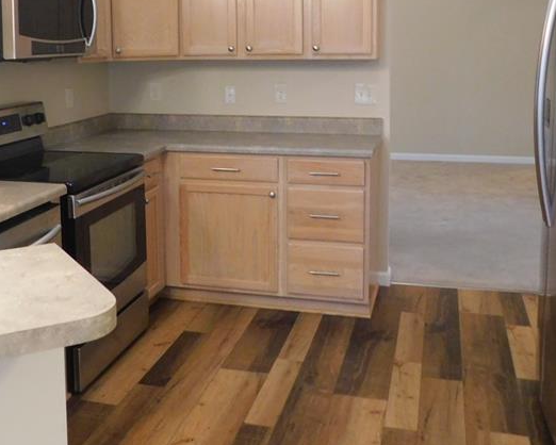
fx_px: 724
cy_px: 109
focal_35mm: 44
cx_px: 218
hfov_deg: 41.8
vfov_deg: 33.5
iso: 400
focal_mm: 4
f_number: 3
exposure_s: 1/13
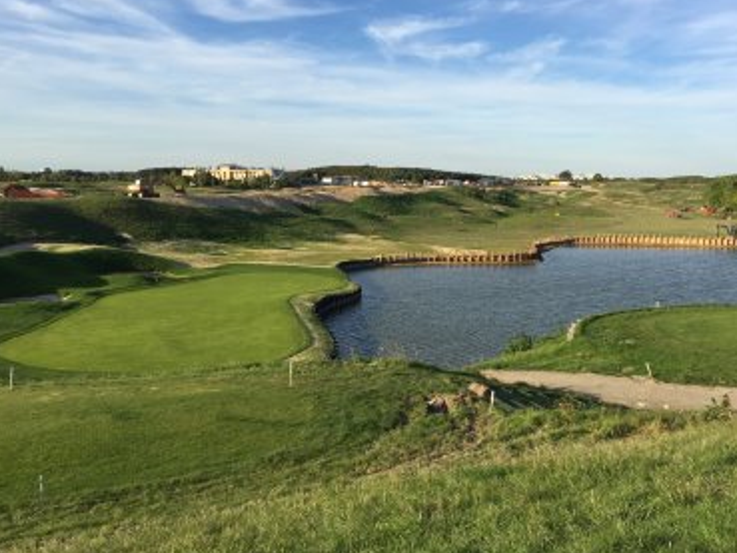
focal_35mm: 33
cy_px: 245
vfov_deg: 42.9
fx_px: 703
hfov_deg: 55.2
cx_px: 403
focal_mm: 4.15
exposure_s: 1/1276
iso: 32
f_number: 2.2
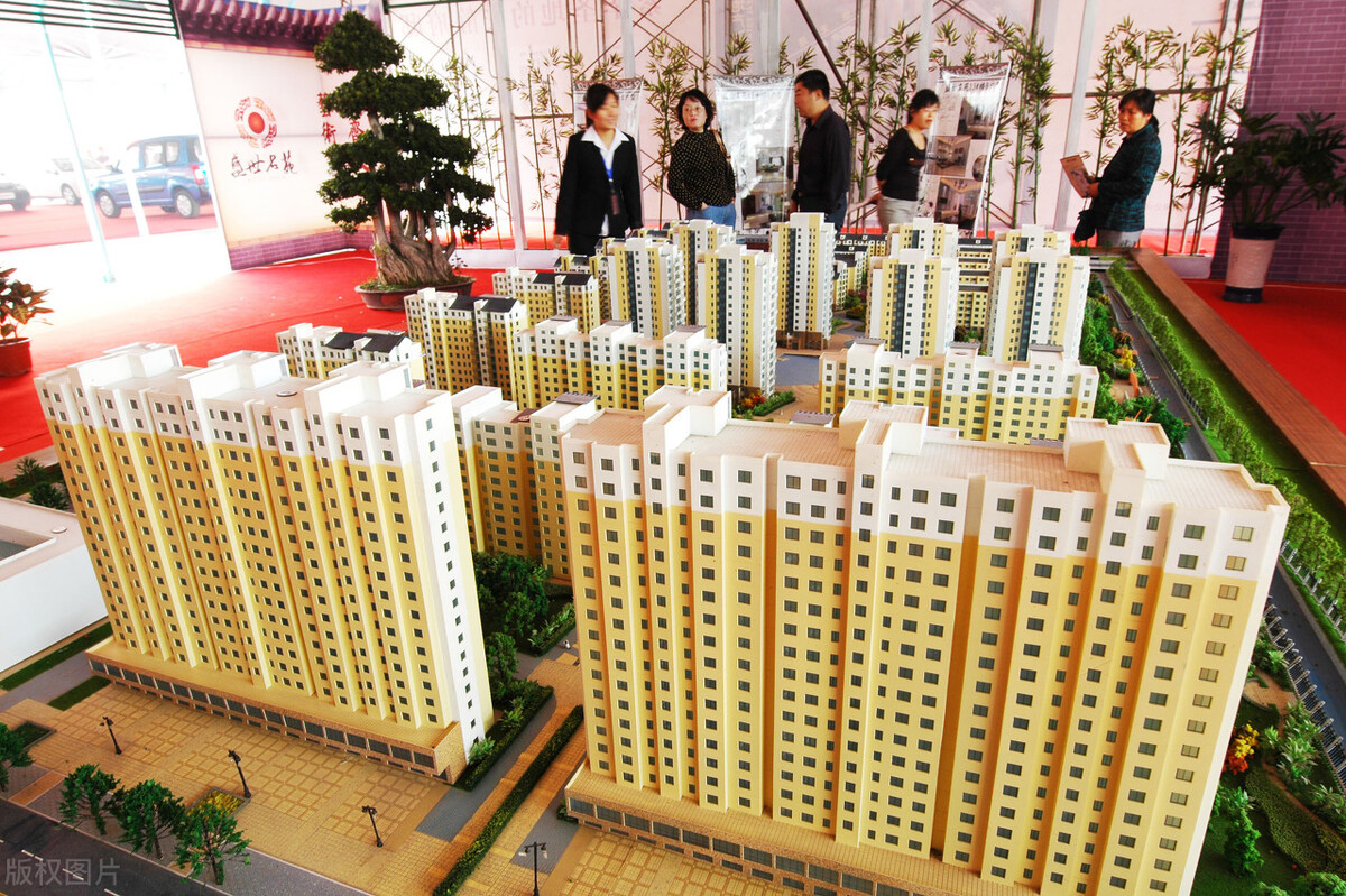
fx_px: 785
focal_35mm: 21
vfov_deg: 59.5
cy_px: 448
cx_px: 673
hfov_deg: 81.2
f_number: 8
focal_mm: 14
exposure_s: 1/20
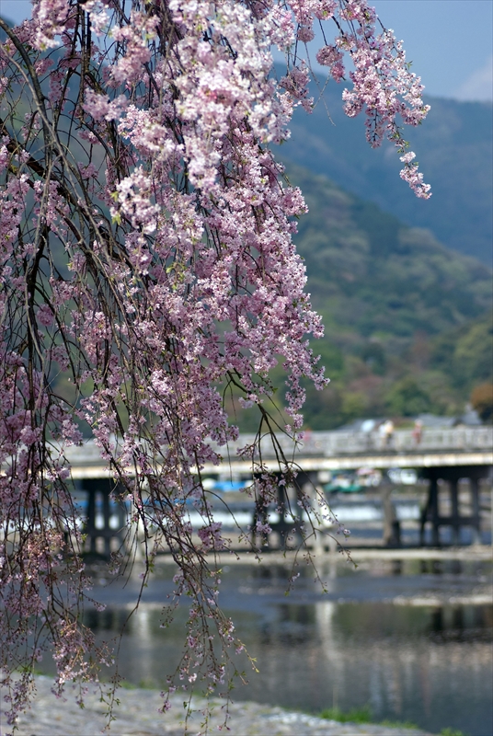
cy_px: 368
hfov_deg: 10.2
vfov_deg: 15.2
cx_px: 246
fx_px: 2763
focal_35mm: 135
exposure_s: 1/1500
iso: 100
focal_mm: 90
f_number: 4
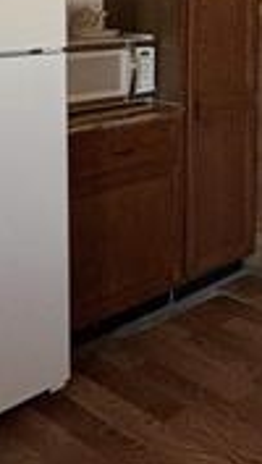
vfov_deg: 34.6
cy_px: 5
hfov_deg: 18.7
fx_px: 677
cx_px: 417
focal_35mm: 55
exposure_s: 1/61
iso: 250
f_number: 2.2
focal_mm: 2.22
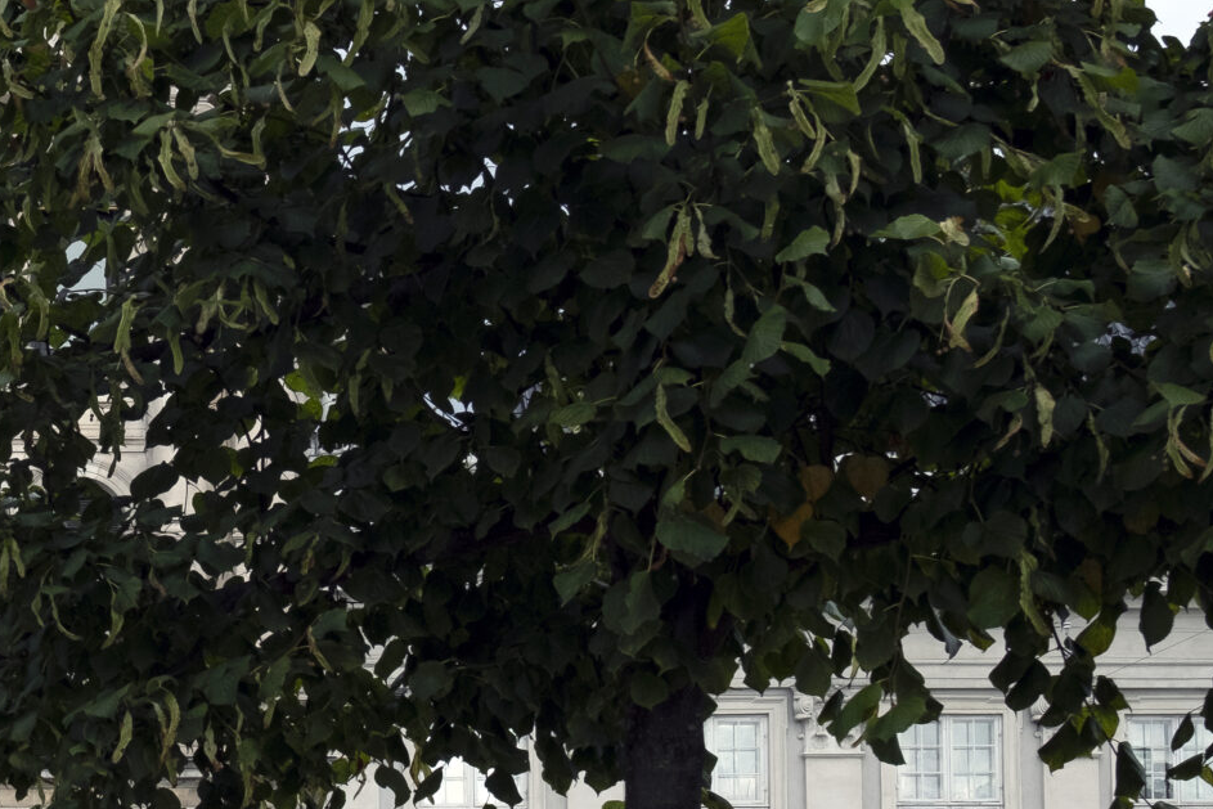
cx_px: -109
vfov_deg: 14.4
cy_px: 529
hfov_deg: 20.5
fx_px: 3201
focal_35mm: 95
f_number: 8
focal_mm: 23
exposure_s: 1/80
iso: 200
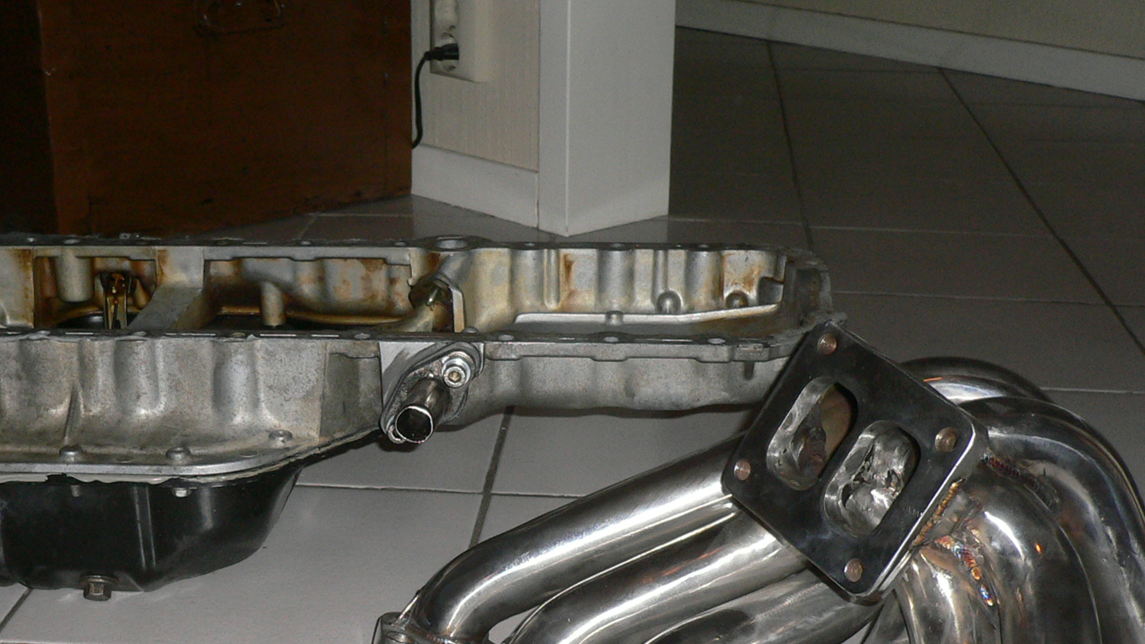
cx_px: 440
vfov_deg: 20.6
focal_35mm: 57
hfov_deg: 36.4
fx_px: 1731
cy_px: 605
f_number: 2.8
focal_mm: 5.8
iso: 100
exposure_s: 1/60
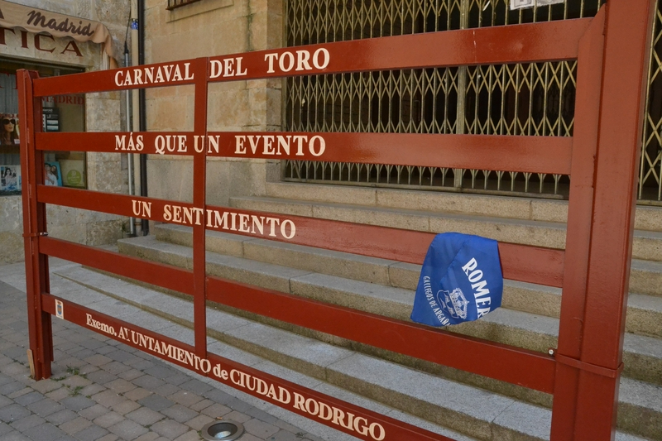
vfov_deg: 22.6
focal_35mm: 60
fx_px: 1103
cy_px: 220
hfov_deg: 33.4
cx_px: 331
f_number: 14
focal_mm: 40
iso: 3200
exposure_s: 1/800
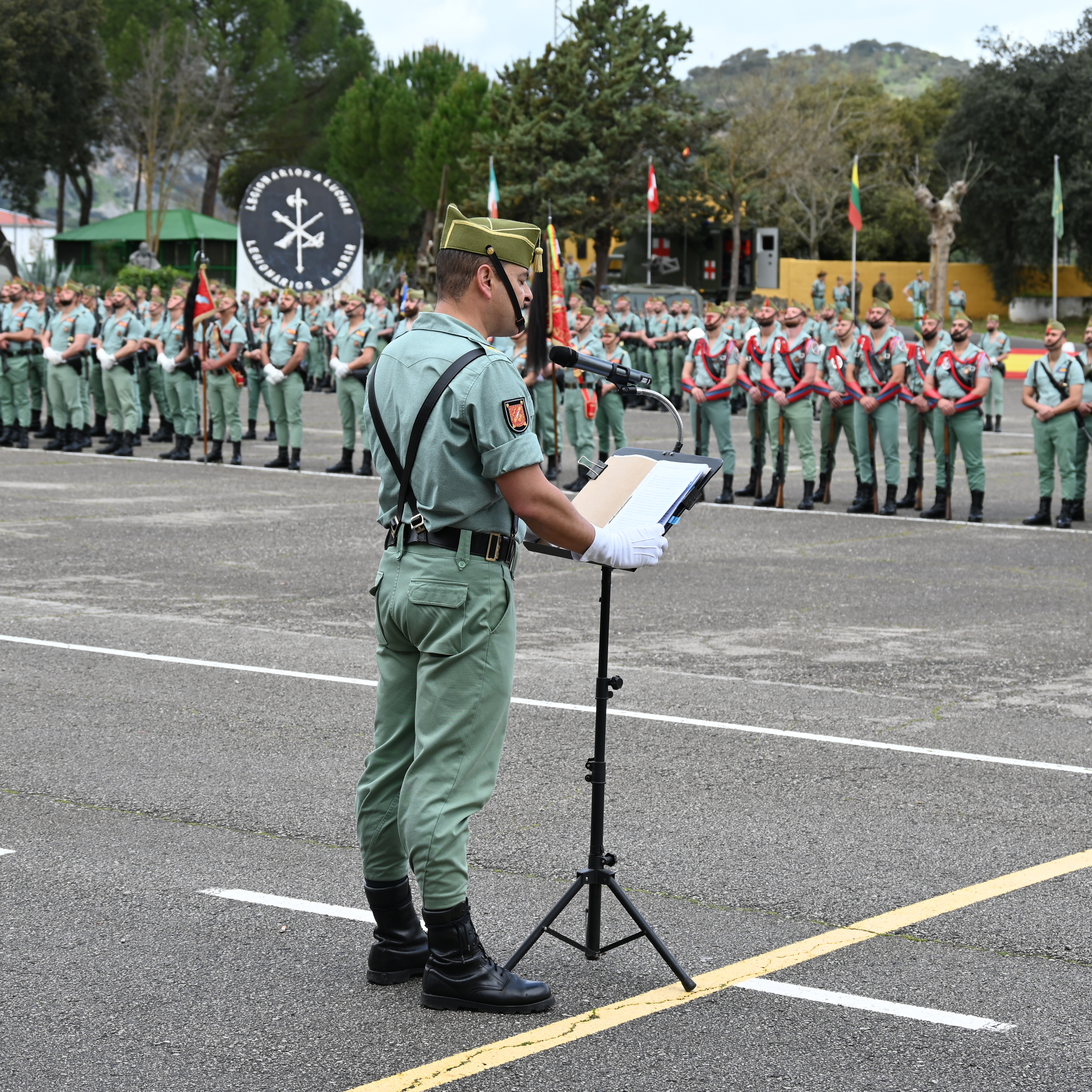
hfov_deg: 22.8
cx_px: 533
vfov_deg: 22.8
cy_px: 546
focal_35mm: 76
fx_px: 2712
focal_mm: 59
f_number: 6
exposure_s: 1/160
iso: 100
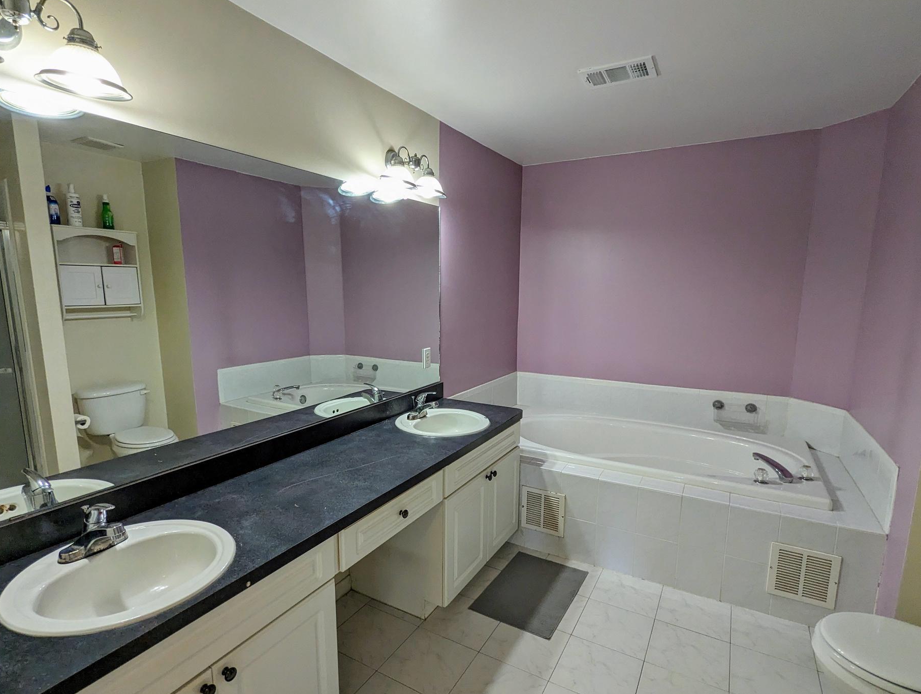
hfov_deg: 87.6
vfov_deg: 71.7
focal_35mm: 18
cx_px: 447
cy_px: 363
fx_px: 480
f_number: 2.2
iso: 130
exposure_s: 1/60
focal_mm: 2.35
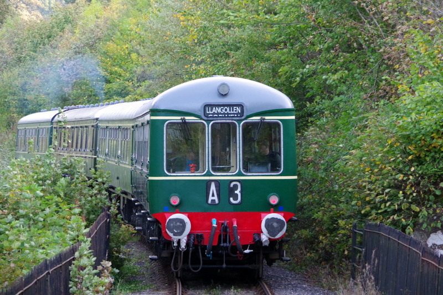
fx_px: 2486
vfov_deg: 6.8
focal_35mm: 202
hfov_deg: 10.2
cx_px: 222
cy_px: 148
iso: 3200
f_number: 8
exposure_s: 1/400
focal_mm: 135
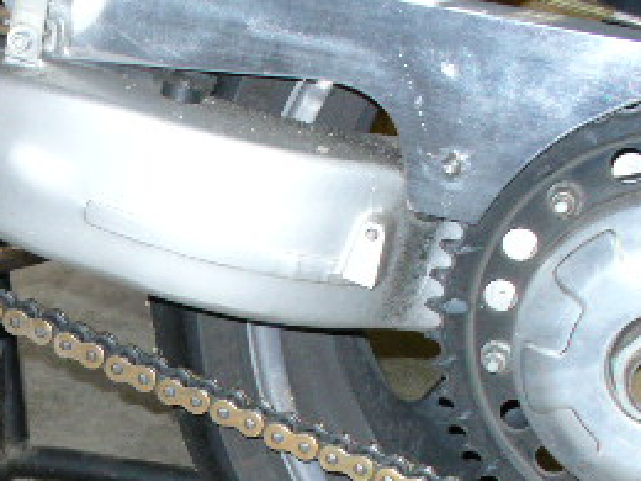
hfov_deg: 20.8
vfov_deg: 15.9
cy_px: 508
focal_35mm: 91
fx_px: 1685
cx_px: 5
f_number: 2.8
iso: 160
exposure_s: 1/30
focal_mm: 6.1
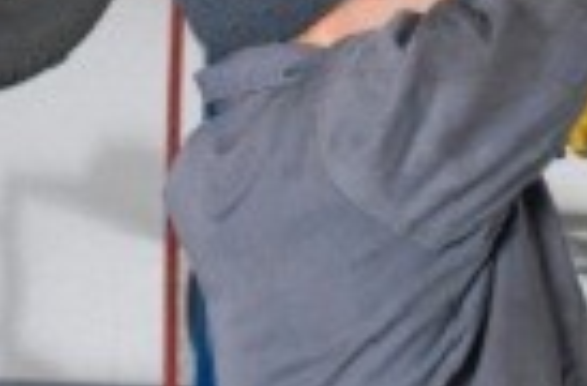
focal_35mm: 445
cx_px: 814
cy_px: -114
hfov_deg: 4.6
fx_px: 7223
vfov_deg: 3.1
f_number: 8
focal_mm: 90
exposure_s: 1/100
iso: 200
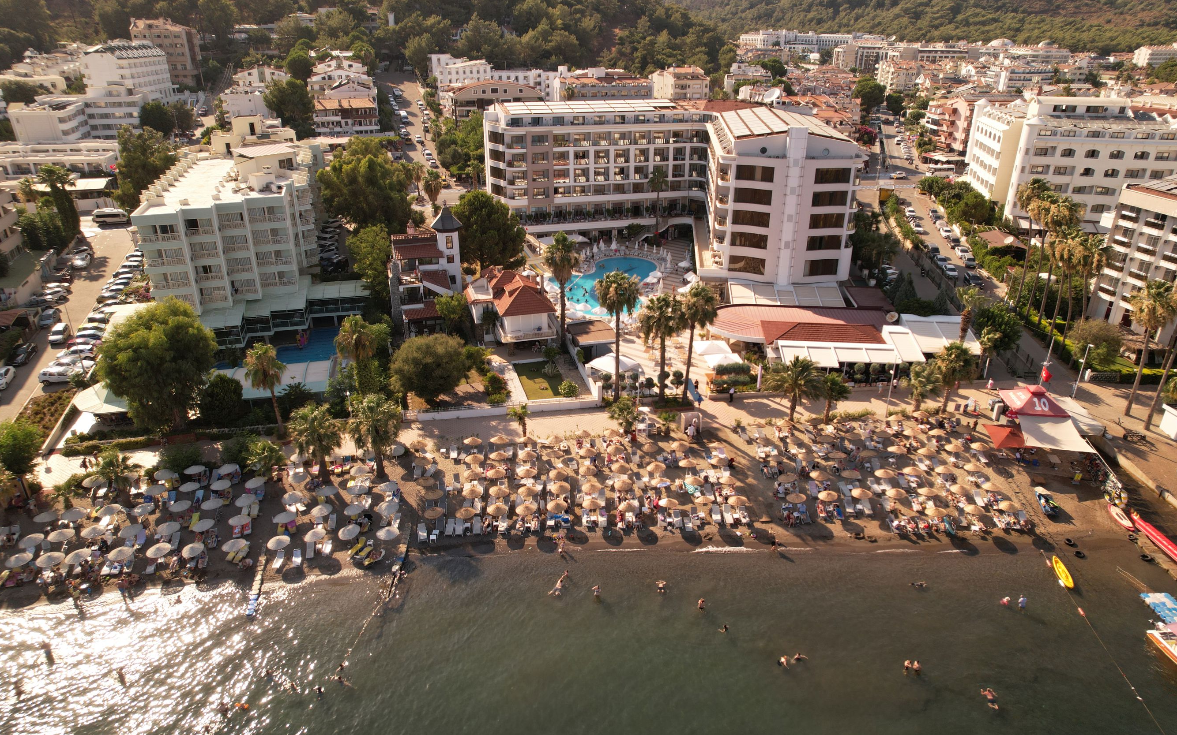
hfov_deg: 77.2
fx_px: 738
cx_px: 593
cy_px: 380
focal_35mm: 23
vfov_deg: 53.0
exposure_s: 1/50
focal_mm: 8.38
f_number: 2.8
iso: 120
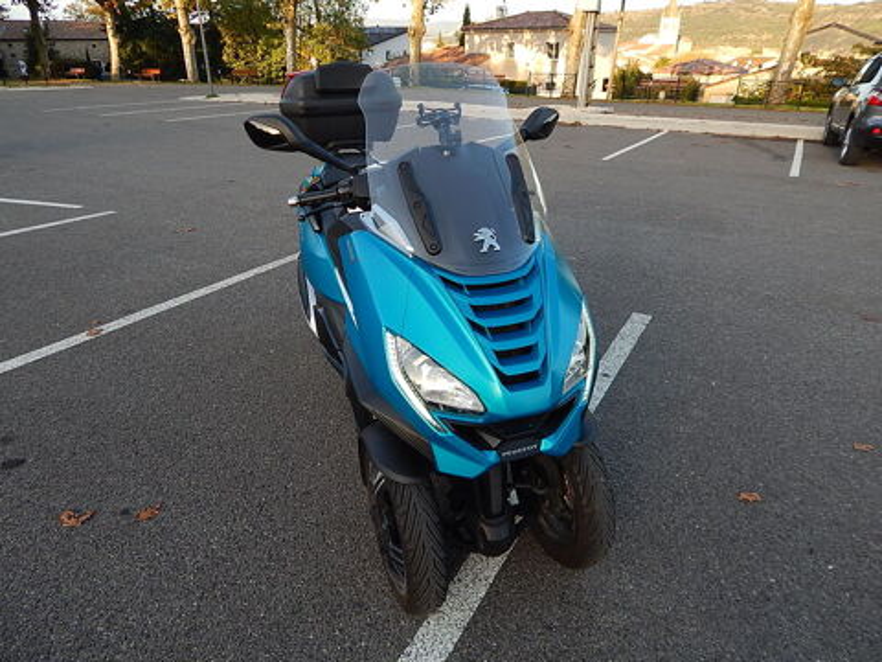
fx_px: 586
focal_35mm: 23
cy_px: 331
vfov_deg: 58.9
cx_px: 441
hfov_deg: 73.9
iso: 125
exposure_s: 1/200
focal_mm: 4
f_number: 3
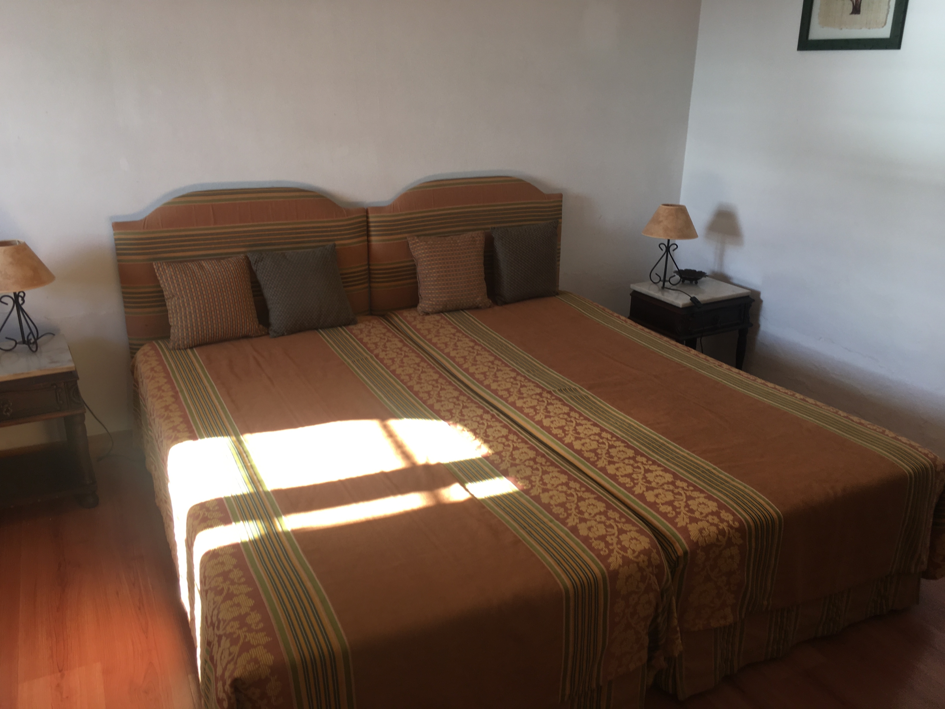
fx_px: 792
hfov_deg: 61.7
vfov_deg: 48.2
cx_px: 472
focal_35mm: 29
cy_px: 354
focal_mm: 4.15
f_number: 2.2
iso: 25
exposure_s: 1/33
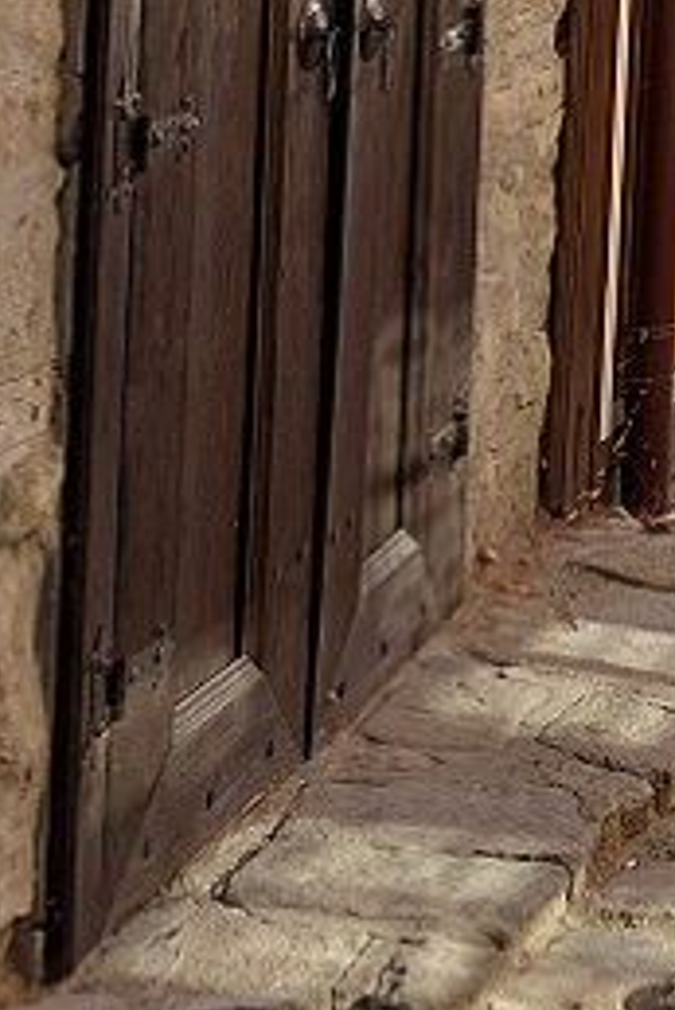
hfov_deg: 11.0
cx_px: 1602
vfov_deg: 17.6
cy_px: -423
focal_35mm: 106
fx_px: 2977
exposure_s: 1/251
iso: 25
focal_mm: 5.23
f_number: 1.8
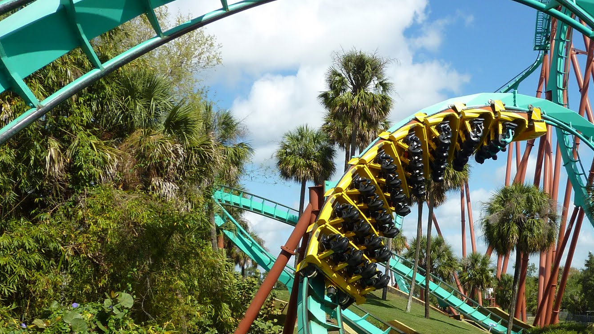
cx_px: 442
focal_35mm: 42
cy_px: 243
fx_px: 662
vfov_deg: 28.0
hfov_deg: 46.7
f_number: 4.5
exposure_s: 1/500
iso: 80
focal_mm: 4.1
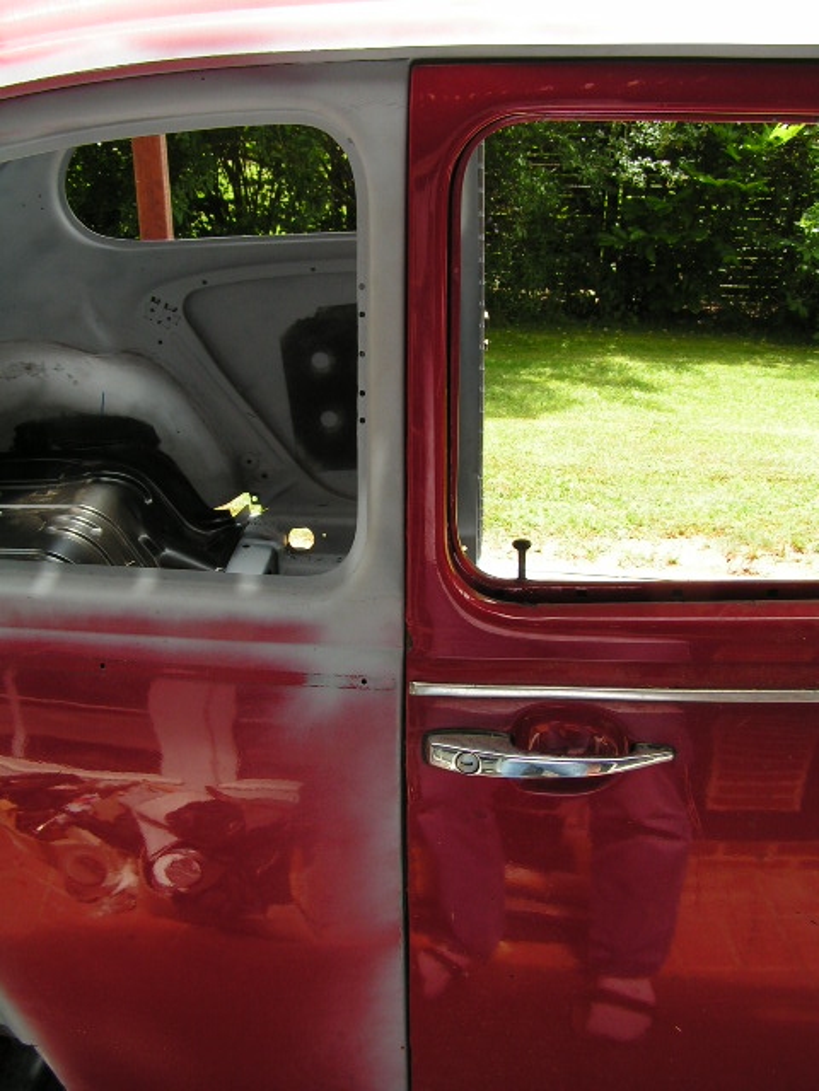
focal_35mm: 38
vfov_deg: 49.0
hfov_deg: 37.7
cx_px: 410
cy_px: 546
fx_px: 1199
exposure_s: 1/80
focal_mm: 6.3
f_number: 4.5
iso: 50
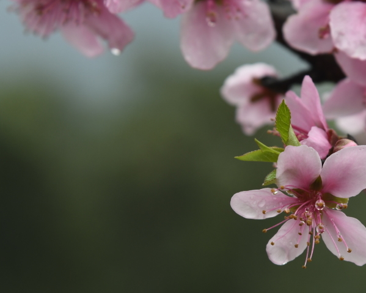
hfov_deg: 6.7
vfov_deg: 5.4
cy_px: 162
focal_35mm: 289
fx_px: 3130
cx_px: 262
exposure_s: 1/40
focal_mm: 120
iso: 400
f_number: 7.1
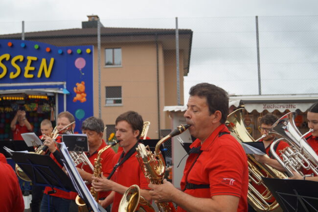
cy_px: 106
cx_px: 159
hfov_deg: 37.9
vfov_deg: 25.7
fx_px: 464
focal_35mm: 52
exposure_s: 1/250
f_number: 5
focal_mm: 35
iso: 100
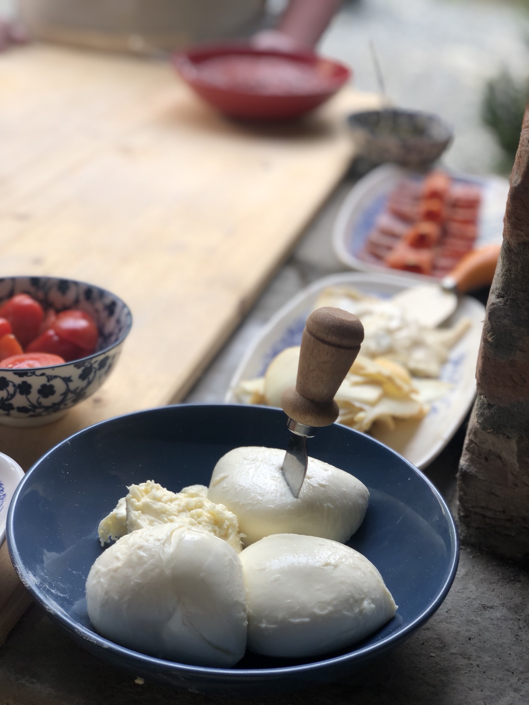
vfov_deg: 36.8
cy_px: 352
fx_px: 1060
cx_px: 264
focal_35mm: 52
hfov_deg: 28.0
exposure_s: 1/125
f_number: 2.4
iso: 16
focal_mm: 6
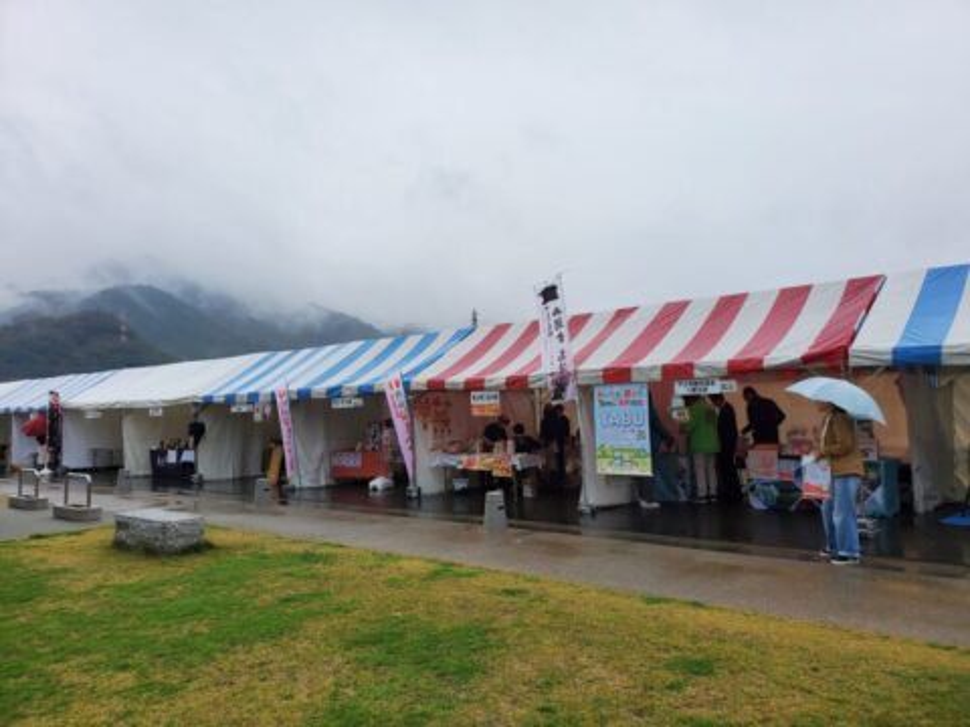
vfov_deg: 53.1
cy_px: 364
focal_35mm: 26
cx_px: 485
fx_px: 729
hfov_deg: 67.3
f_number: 2.4
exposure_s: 1/523
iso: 50
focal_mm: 4.3
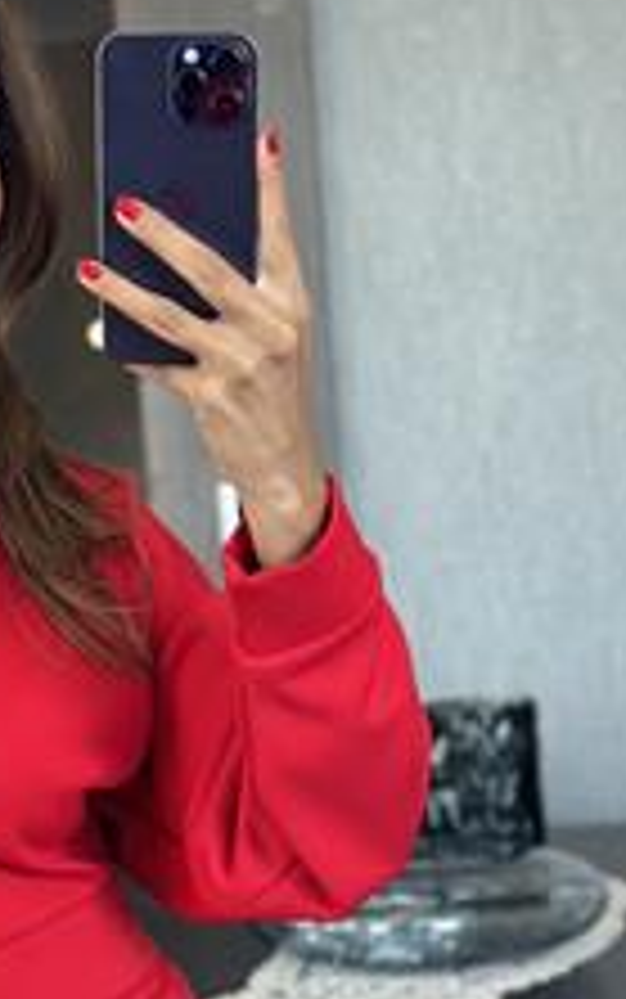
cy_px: 778
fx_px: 3162
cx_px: -72
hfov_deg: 11.1
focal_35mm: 116
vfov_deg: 17.8
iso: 100
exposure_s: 1/75
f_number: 1.78
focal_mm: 6.86
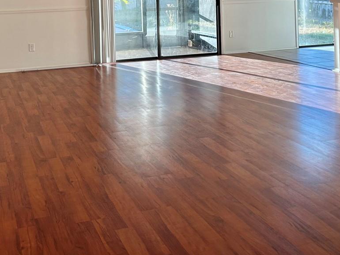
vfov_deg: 25.7
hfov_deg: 35.5
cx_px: 170
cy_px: 1
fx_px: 531
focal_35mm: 54
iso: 40
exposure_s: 1/245
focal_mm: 5.7
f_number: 1.5
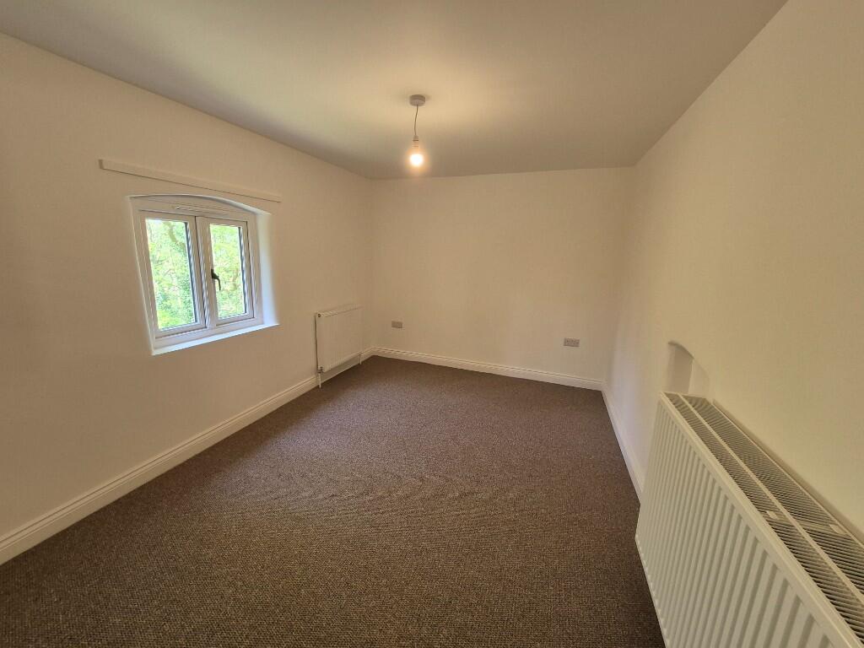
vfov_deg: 89.9
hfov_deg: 106.2
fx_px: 324
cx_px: 432
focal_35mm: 13
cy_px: 324
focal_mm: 1.74
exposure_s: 1/50
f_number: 2.2
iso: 125
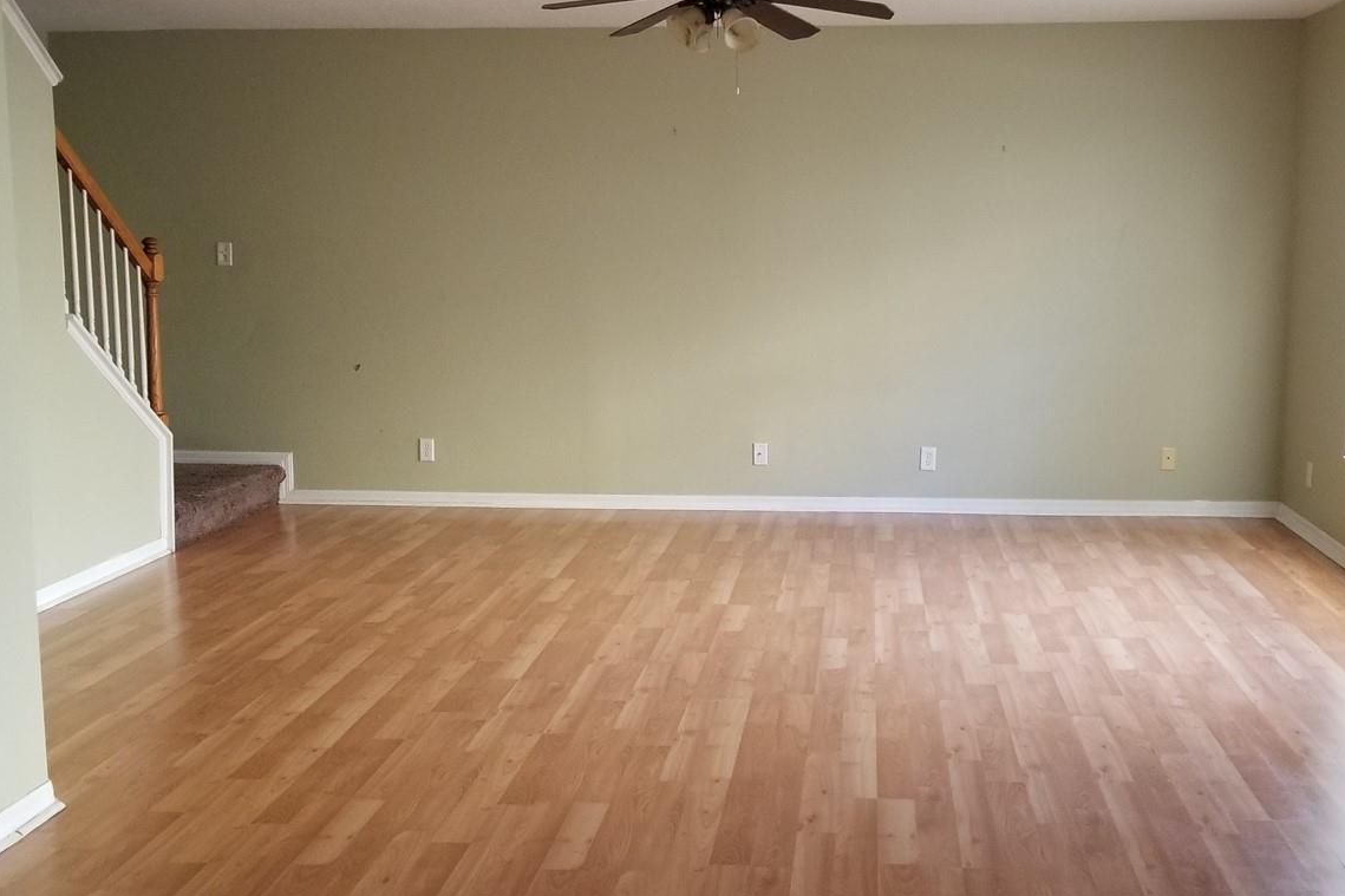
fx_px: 1419
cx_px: 771
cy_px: 436
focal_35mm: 38
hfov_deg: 50.5
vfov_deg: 35.0
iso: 200
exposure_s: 1/50
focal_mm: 4.25
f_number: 1.7
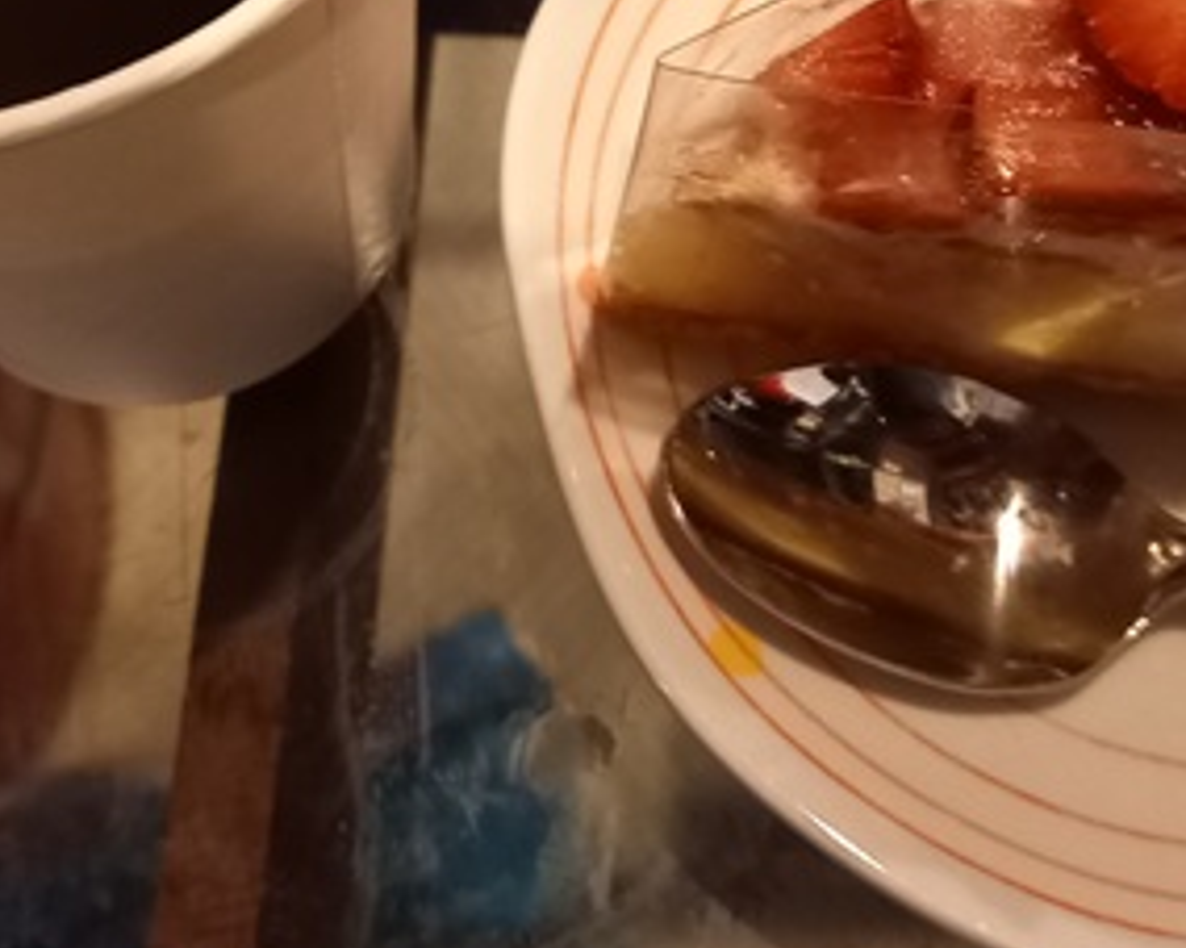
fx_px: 1930
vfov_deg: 26.6
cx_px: 727
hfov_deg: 34.0
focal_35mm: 55
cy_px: 75
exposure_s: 1/20
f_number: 1.8
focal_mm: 4.65
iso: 1250
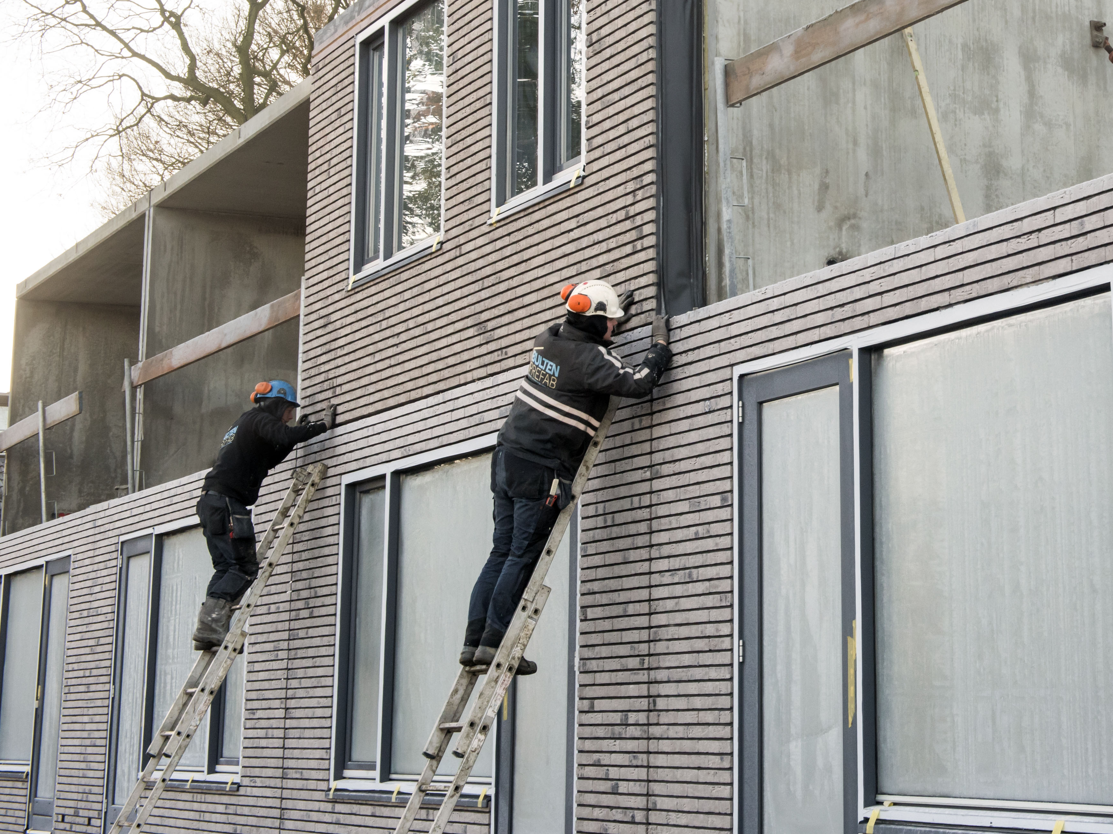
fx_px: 2251
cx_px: 961
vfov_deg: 20.8
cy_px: 209
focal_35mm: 70
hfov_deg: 27.0
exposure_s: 1/200
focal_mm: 42
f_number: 11
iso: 1250
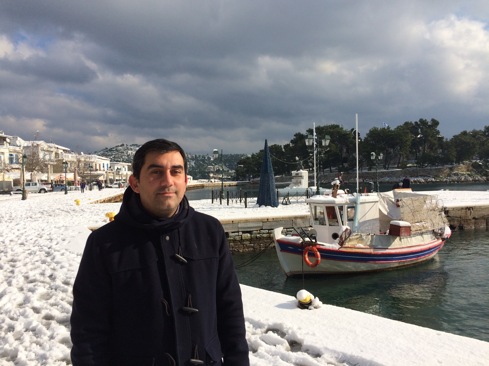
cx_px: 244
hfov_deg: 61.7
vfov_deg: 48.2
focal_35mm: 29
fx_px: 410
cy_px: 183
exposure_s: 1/4115
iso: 32
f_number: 2.2
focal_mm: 4.15
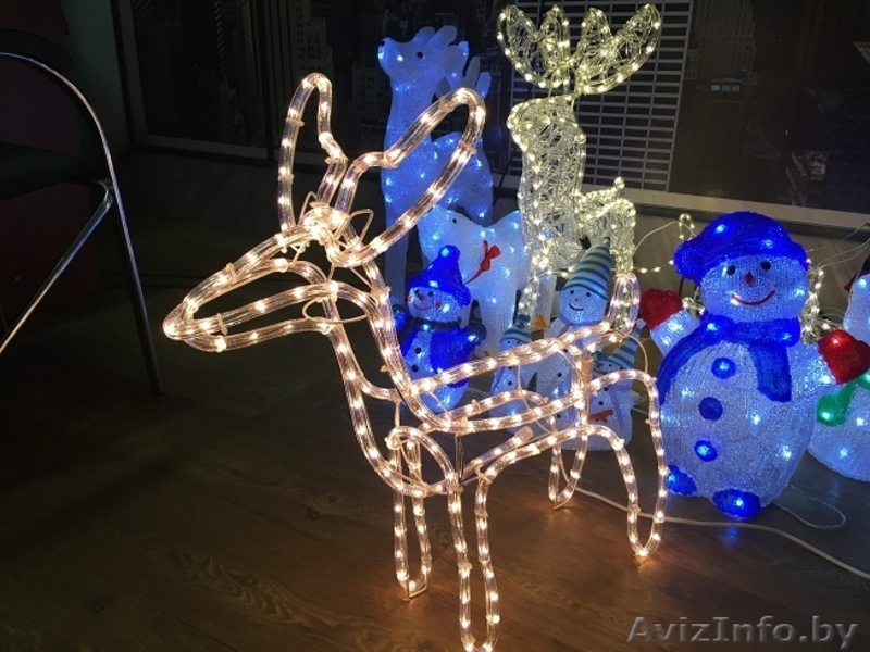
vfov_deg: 48.2
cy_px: 326
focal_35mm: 29
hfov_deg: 61.7
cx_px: 435
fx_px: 729
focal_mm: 4.15
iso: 32
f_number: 2.2
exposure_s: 1/33
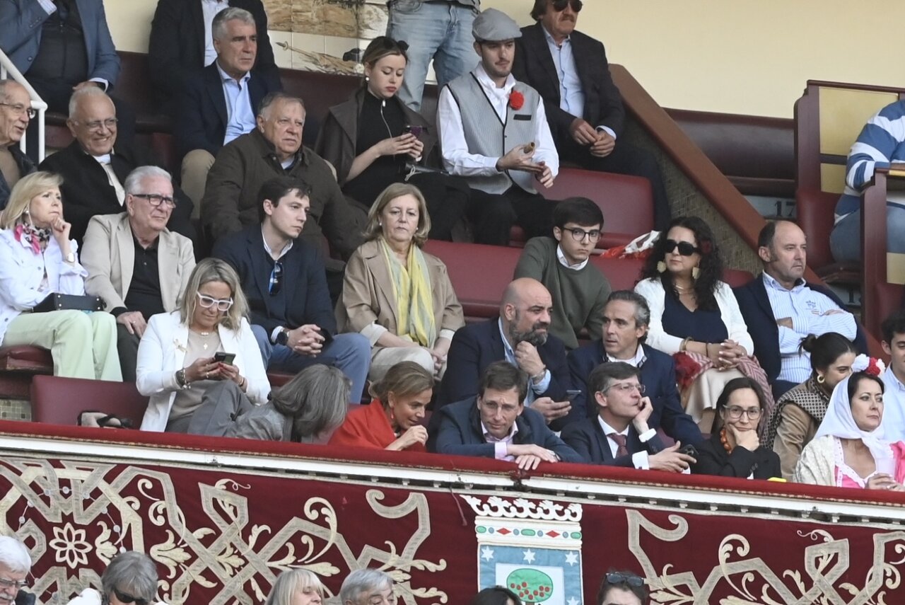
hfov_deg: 6.9
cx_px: 452
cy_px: 302
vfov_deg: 4.6
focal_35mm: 300
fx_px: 7546
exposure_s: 1/800
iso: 1250
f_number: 4.5
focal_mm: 200
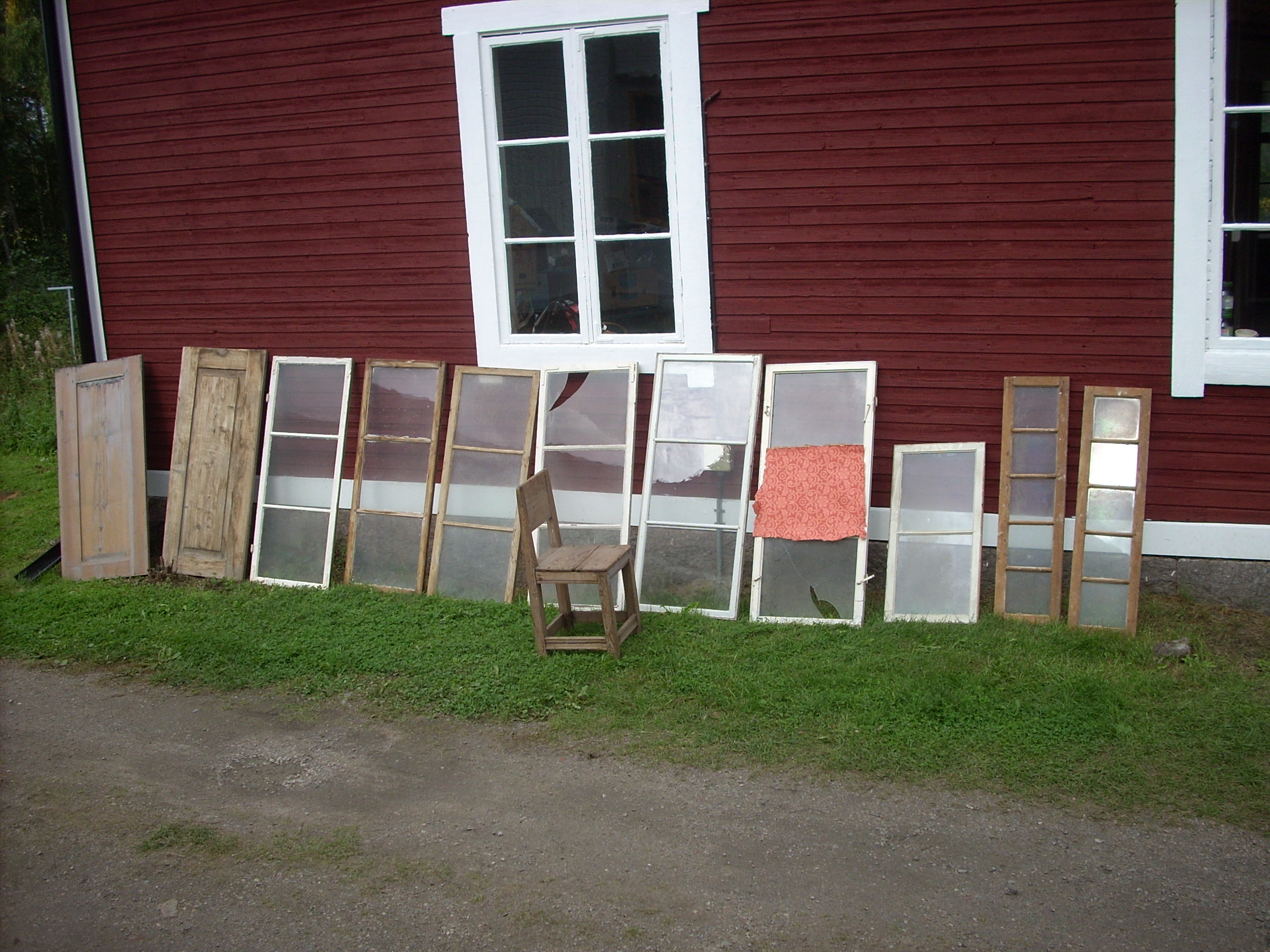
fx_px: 1357
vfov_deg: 38.7
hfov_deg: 50.1
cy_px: 476
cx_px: 635
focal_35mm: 37
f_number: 2.8
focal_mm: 6.2
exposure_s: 1/369
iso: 64
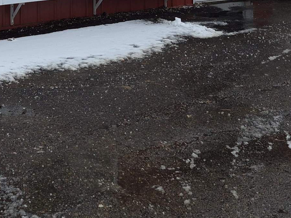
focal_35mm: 78
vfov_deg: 16.9
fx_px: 656
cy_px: -120
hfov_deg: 24.5
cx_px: 42
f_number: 1.8
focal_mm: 5.4
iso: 80
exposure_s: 1/2768
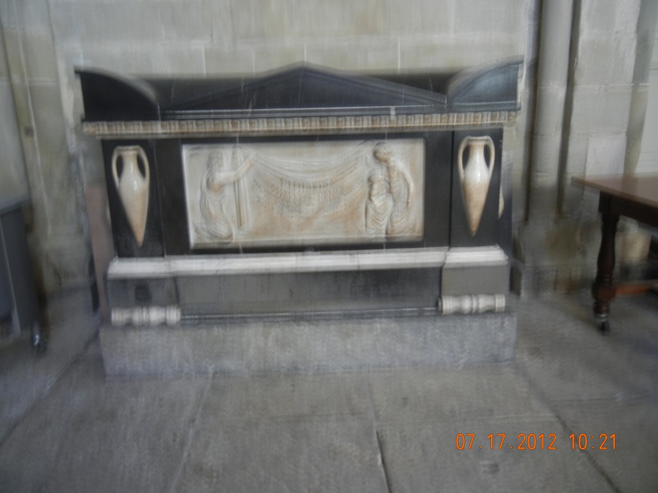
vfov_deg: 46.8
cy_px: 246
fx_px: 570
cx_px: 329
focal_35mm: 30
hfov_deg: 60.0
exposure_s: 1
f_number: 3.5
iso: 200
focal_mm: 5.4
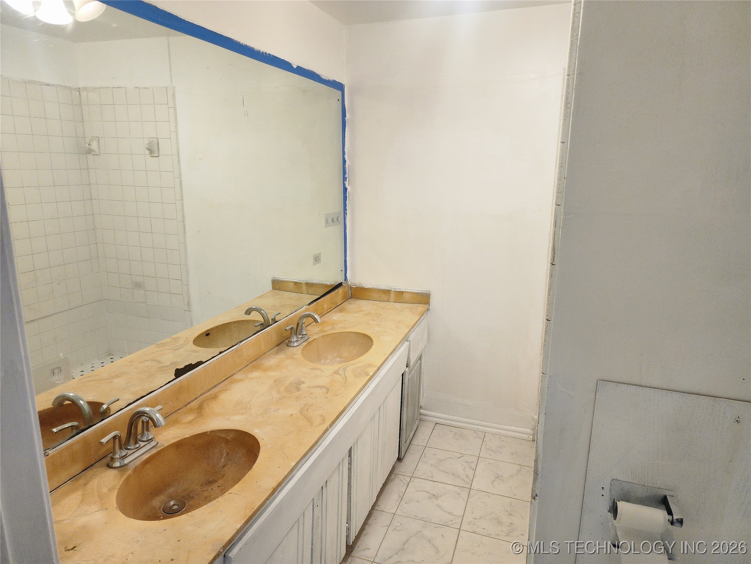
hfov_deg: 73.9
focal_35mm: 23
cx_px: 376
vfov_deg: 58.9
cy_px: 282
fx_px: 499
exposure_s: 1/120
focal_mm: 6.4
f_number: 1.8
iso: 200
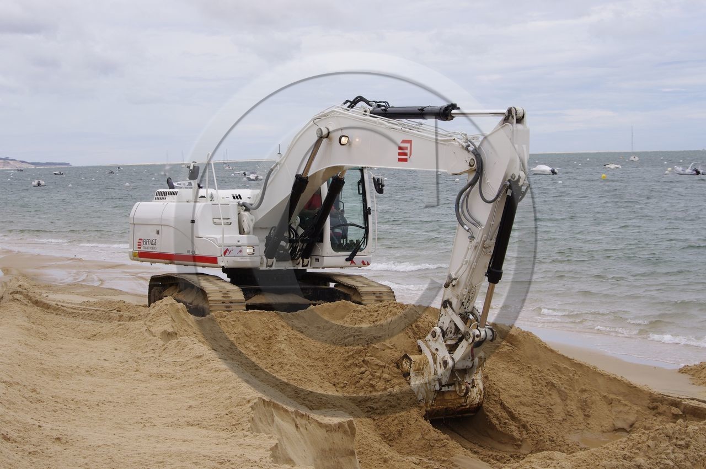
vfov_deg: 18.1
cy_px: 234
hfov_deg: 27.0
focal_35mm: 75
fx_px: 1469
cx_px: 353
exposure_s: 1/800
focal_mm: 50
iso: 400
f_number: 9
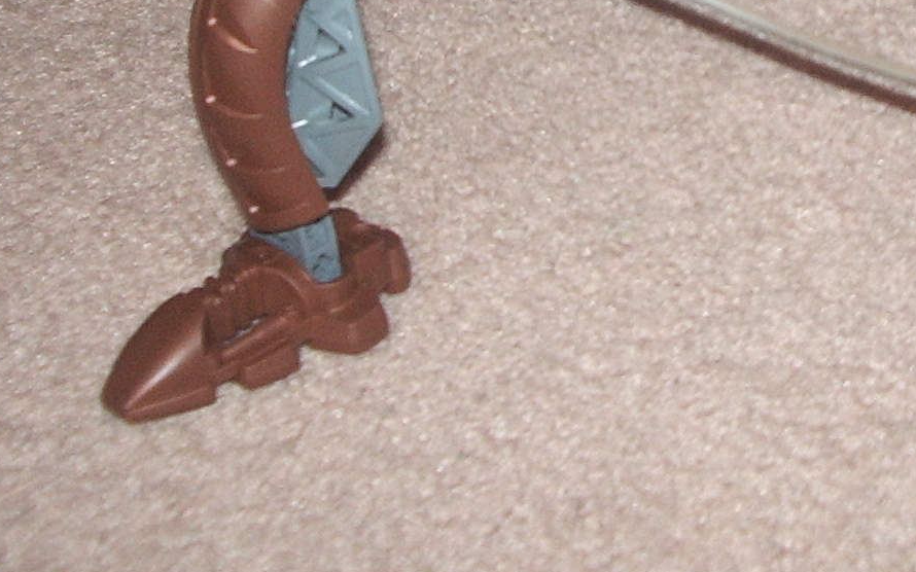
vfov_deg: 13.4
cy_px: -46
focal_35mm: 96
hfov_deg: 21.4
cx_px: 728
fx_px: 2396
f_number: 2.6
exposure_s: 1/40
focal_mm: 5.8
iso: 100
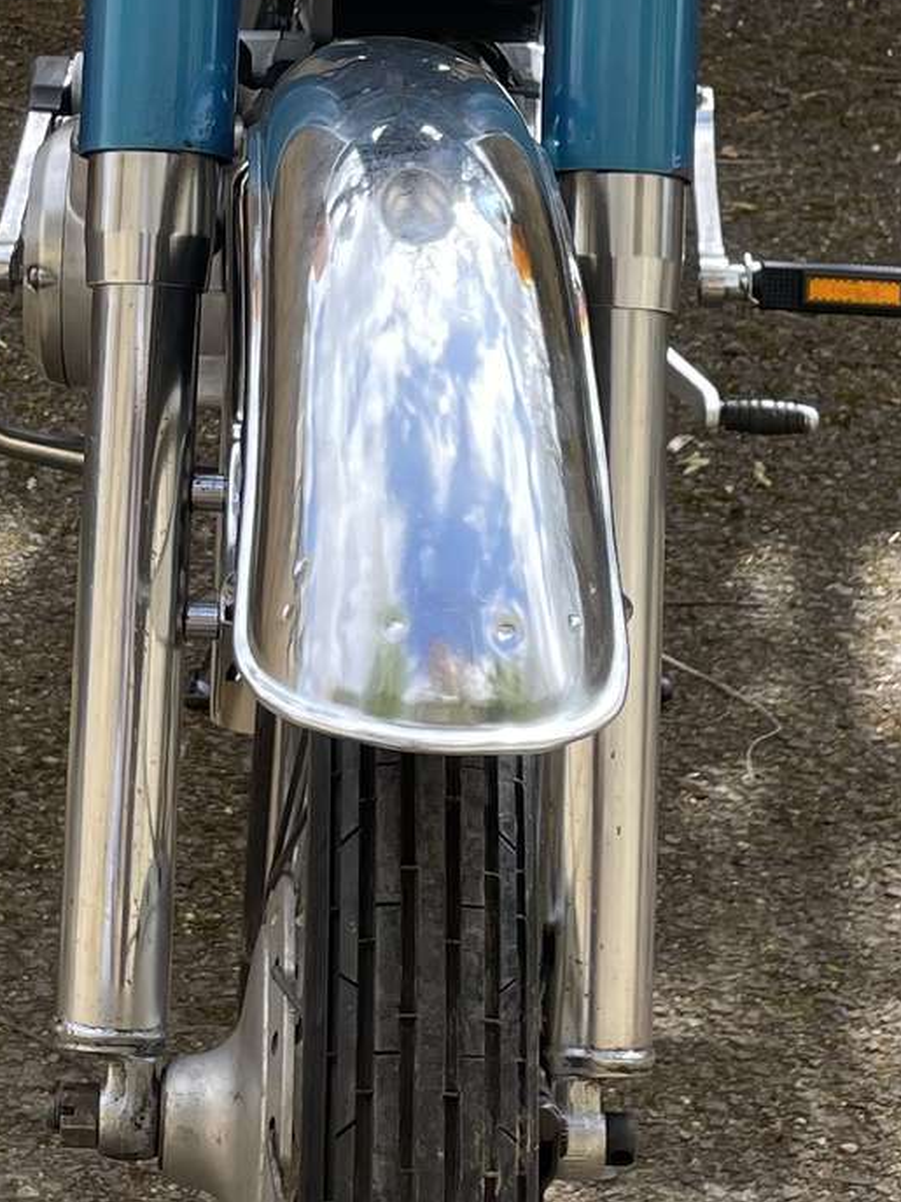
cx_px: 275
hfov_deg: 14.6
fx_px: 3506
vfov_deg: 19.1
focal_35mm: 101
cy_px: 94
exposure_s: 1/629
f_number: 1.6
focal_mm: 4.2
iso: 32
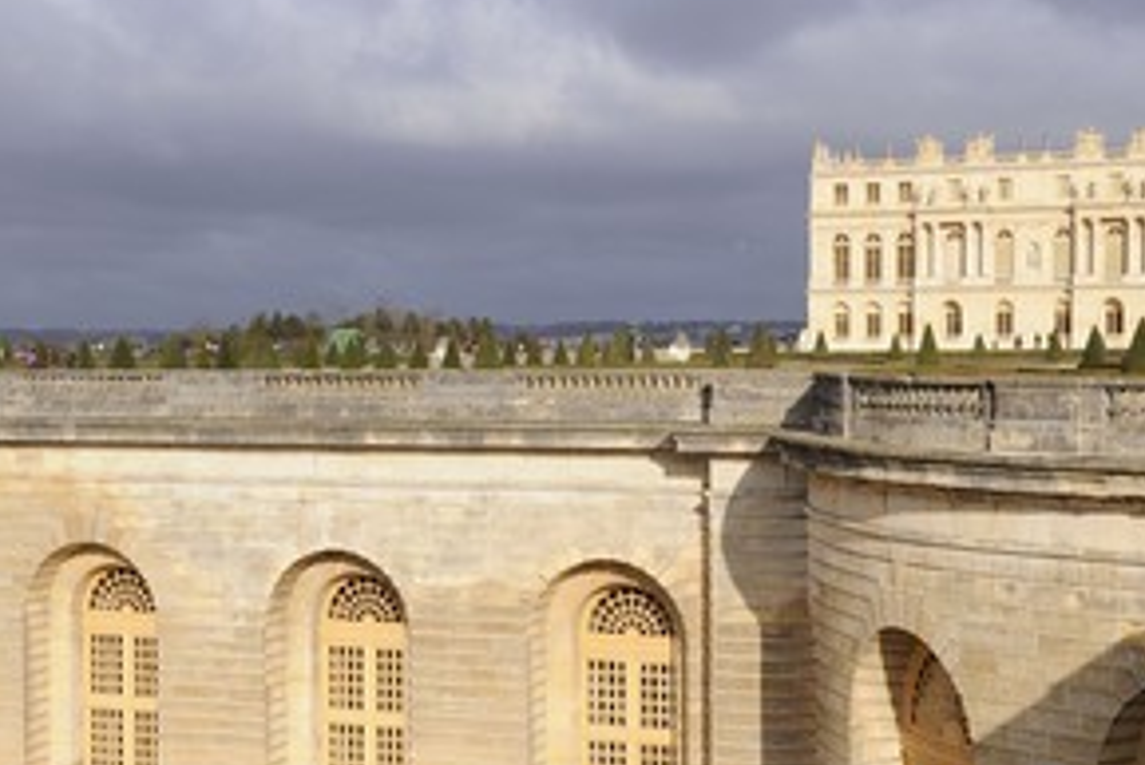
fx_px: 1941
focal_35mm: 61
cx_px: 622
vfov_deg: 22.3
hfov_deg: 32.8
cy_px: 428
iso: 200
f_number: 16
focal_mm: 42
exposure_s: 1/160
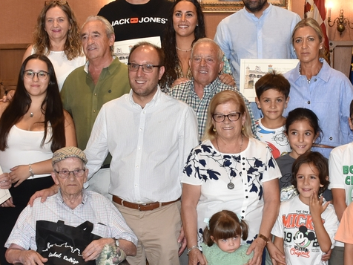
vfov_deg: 18.4
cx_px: 191
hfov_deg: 24.4
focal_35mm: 80
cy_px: 168
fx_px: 816
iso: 800
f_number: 4.5
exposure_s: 1/80
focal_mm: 22
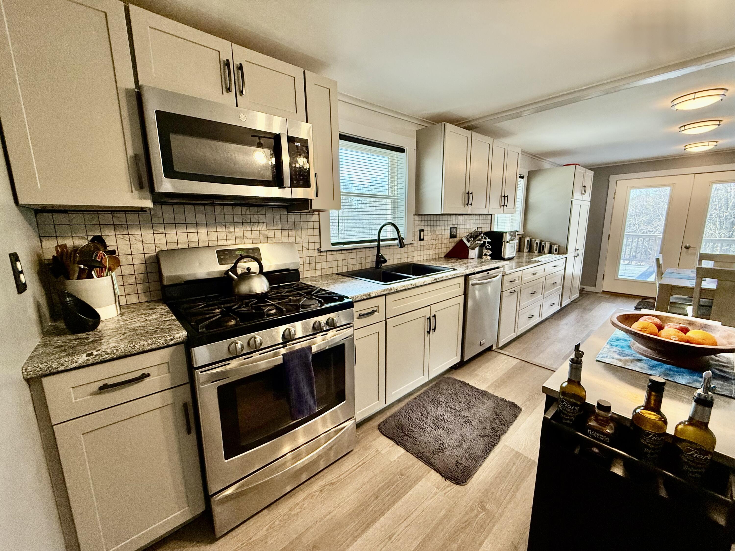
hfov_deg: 102.1
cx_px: 368
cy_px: 276
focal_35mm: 14
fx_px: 297
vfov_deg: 85.7
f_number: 2.2
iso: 160
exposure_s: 1/120
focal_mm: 2.22
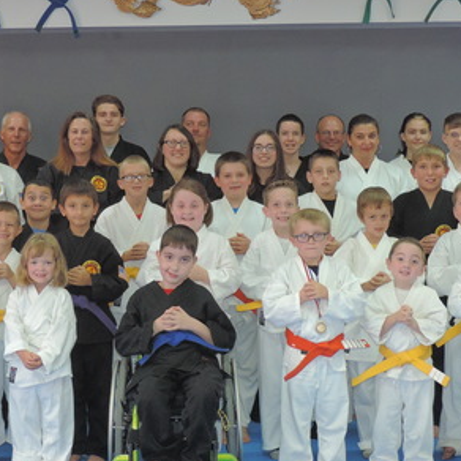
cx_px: 201
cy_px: 207
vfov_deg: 23.0
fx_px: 1130
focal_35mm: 75
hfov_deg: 23.0
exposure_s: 1/40
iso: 400
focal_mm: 7.1
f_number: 3.3
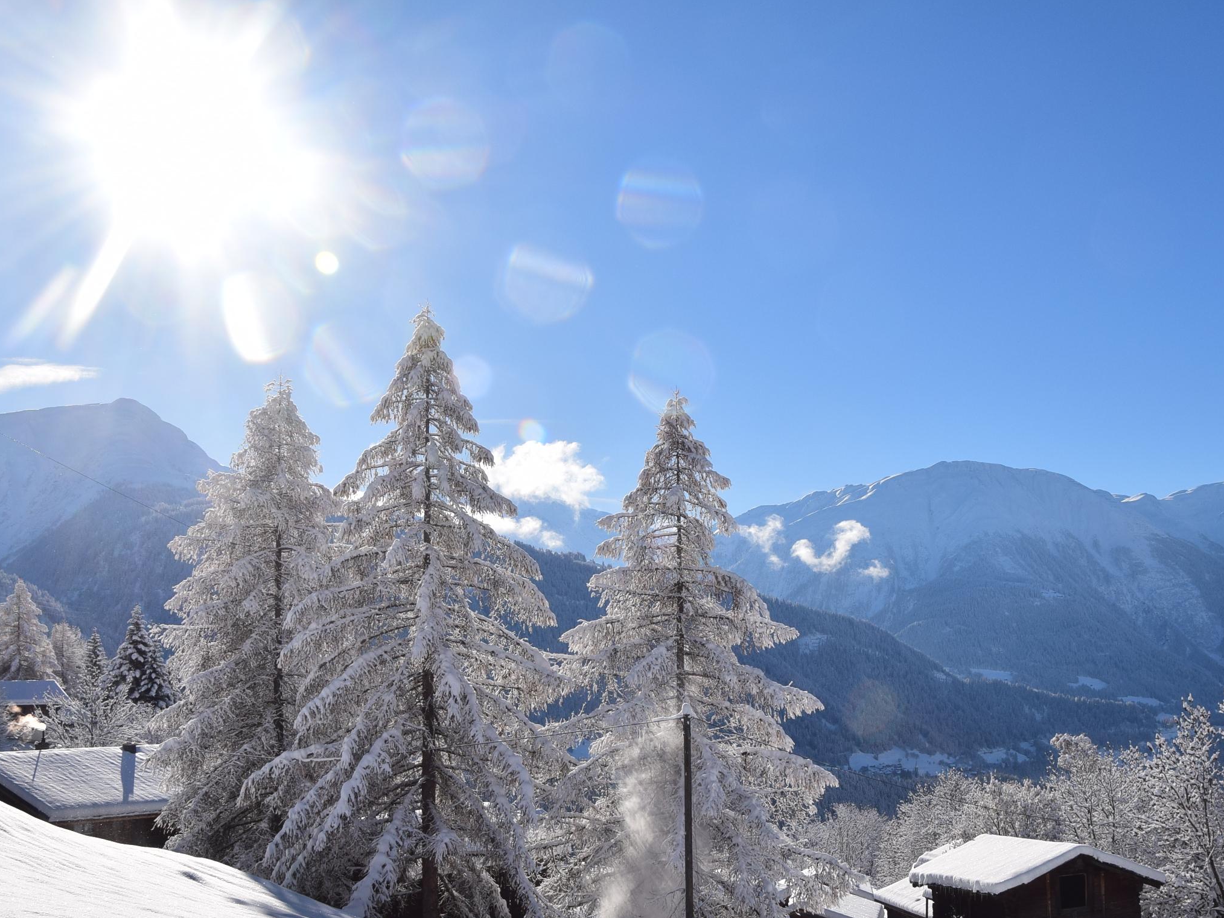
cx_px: 736
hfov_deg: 42.1
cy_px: 602
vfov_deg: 32.2
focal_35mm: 45
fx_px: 1581
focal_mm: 21
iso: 200
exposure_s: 1/800
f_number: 13
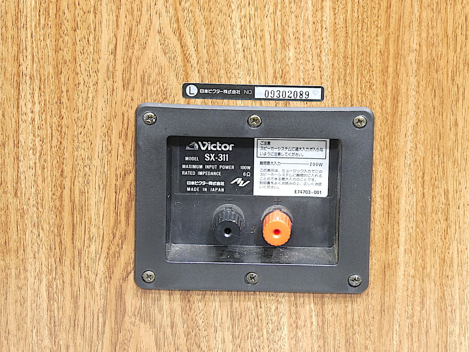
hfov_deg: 13.1
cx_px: 234
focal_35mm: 151
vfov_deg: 9.8
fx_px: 2046
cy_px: 176
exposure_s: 1/1.3
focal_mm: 27.1
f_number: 5.4
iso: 200
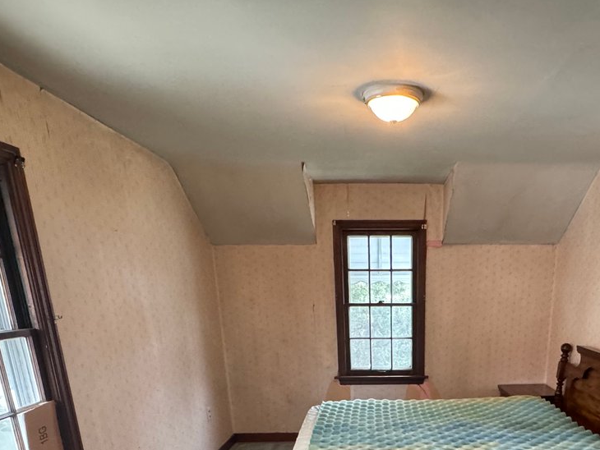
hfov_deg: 60.4
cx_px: 393
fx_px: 503
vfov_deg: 41.9
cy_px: 449
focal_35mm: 29
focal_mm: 2.22
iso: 800
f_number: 2.2
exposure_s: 1/60
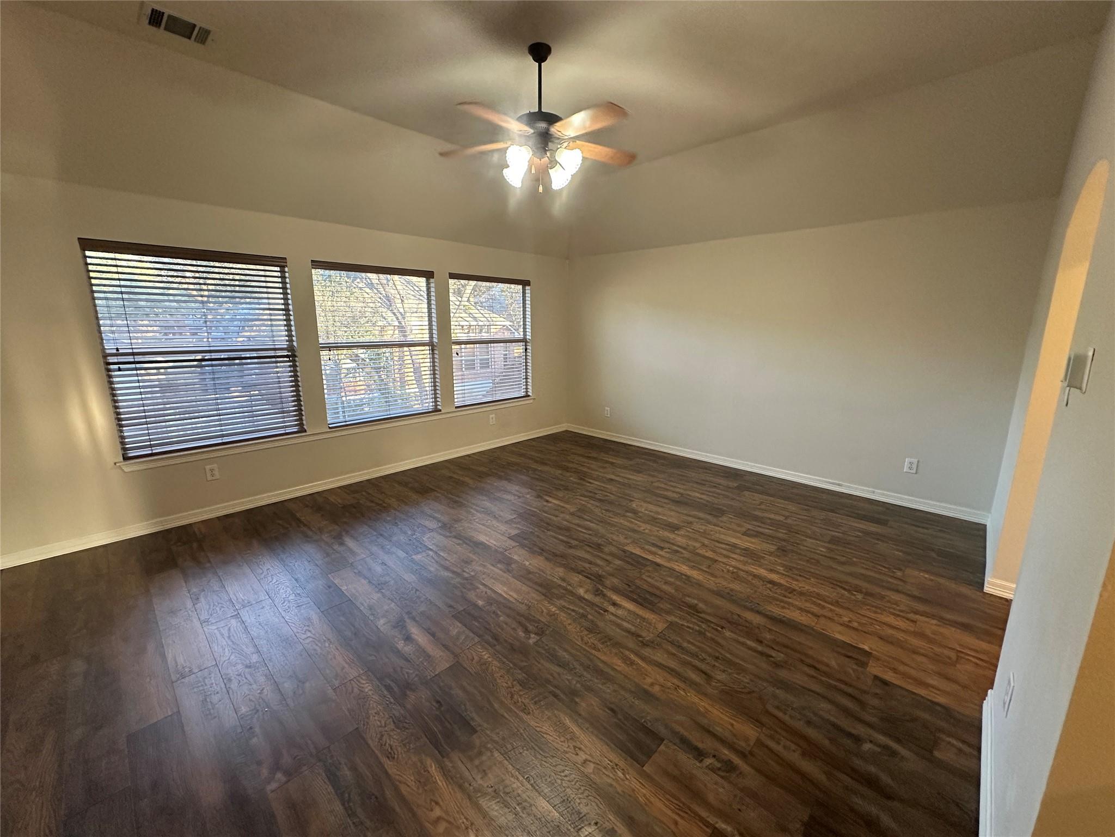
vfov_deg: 85.7
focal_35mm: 14
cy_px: 418
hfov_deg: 102.1
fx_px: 451
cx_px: 558
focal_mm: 2.22
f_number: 2.2
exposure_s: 1/120
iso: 320
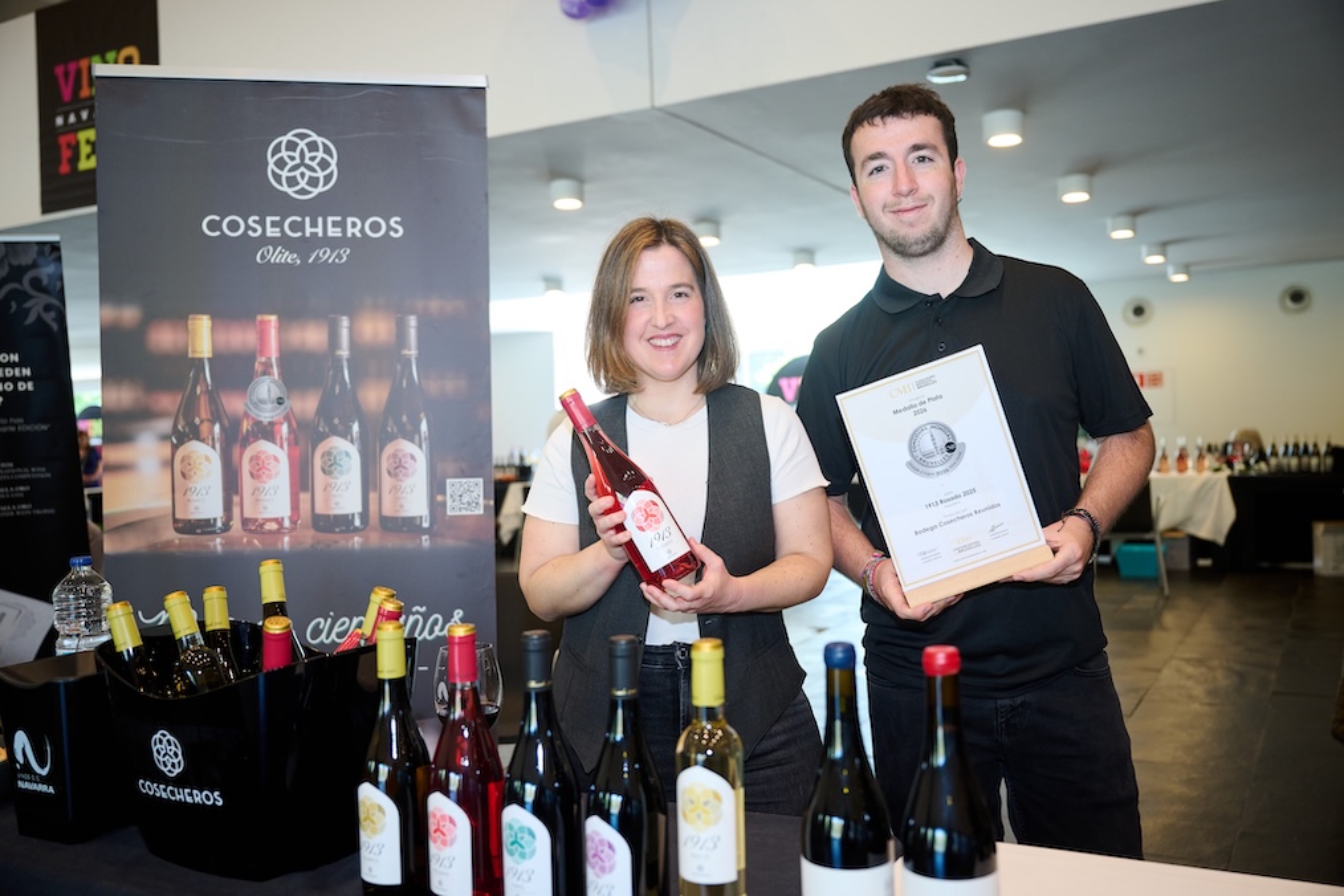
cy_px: 448
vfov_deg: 40.5
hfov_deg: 58.0
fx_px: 1213
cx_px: 672
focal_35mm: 32
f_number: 3.2
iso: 640
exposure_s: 1/200
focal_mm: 32.5
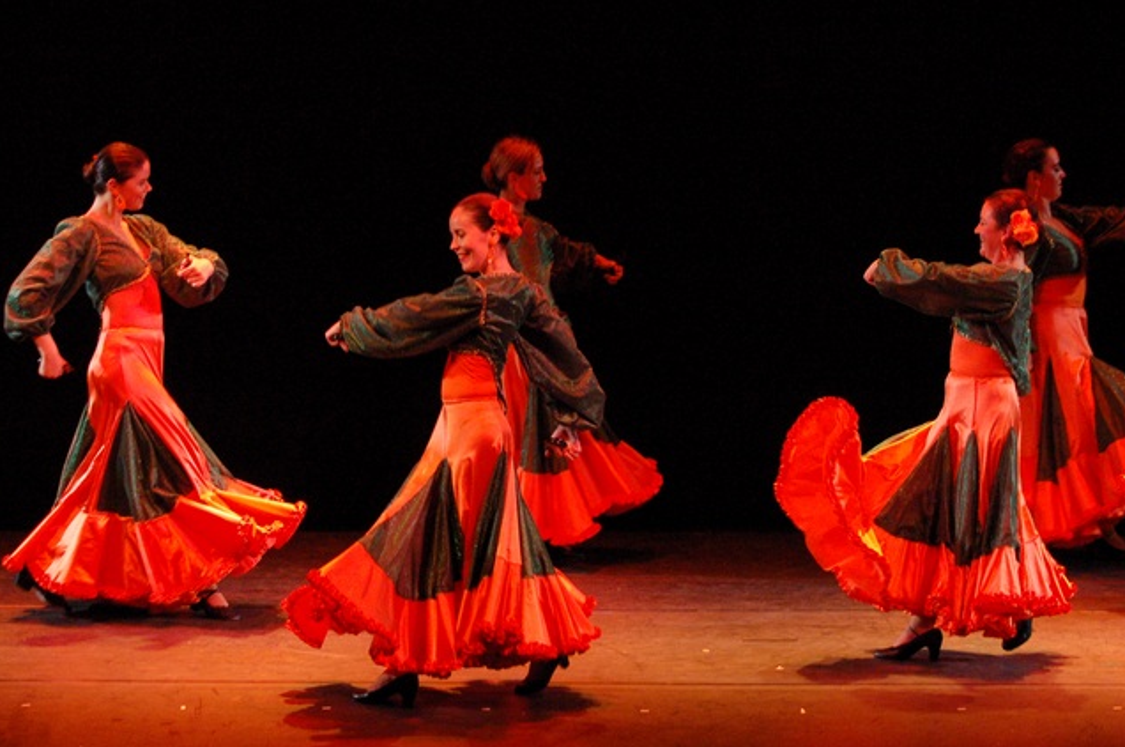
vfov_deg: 9.1
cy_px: 353
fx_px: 4712
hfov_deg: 13.6
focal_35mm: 151
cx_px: 504
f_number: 2.8
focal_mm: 80
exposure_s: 1/160
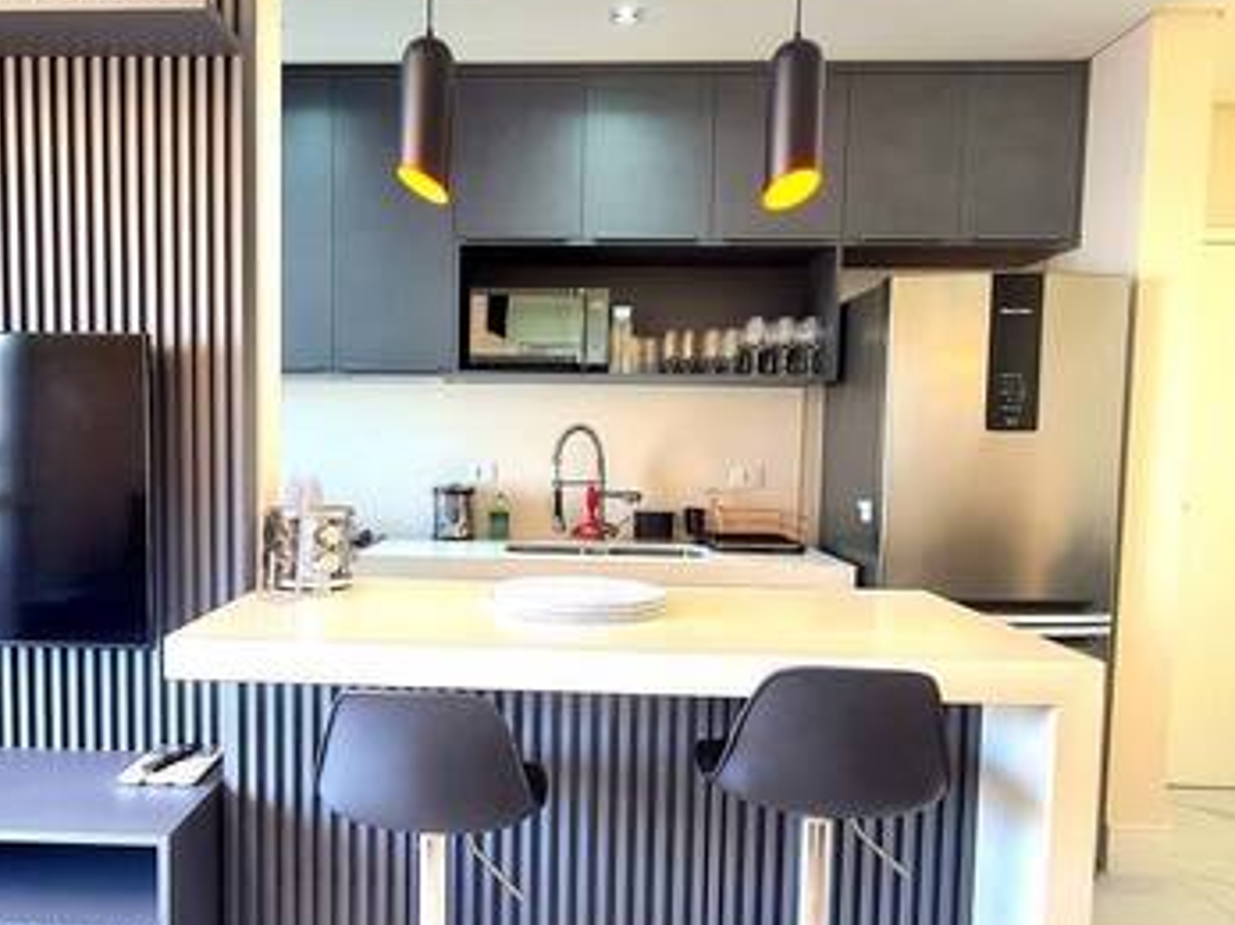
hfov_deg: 70.9
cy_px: 516
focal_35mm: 24
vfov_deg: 56.6
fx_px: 856
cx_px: 495
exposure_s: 1/60.2
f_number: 2.2
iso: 125
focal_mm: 2.22
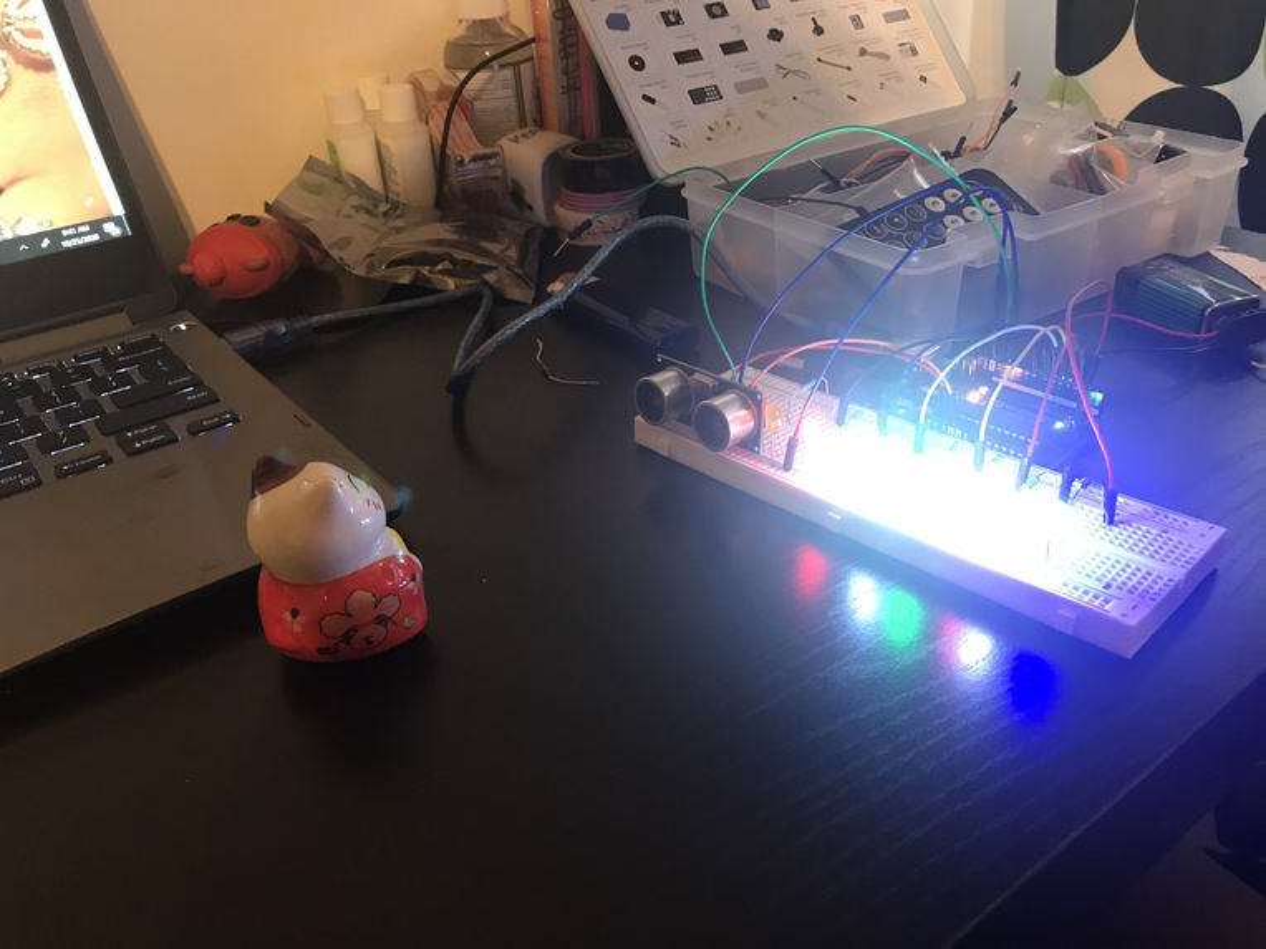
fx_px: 1024
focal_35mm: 28
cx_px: 633
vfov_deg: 49.7
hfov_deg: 63.4
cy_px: 474
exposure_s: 1/13
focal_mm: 3.99
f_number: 1.8
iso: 100
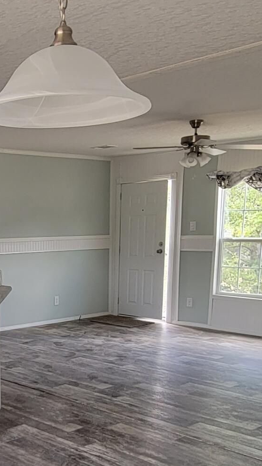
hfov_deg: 26.0
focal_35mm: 43
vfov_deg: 45.8
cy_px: 345
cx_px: -12
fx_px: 531
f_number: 2.2
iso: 100
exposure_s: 1/60
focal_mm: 2.2
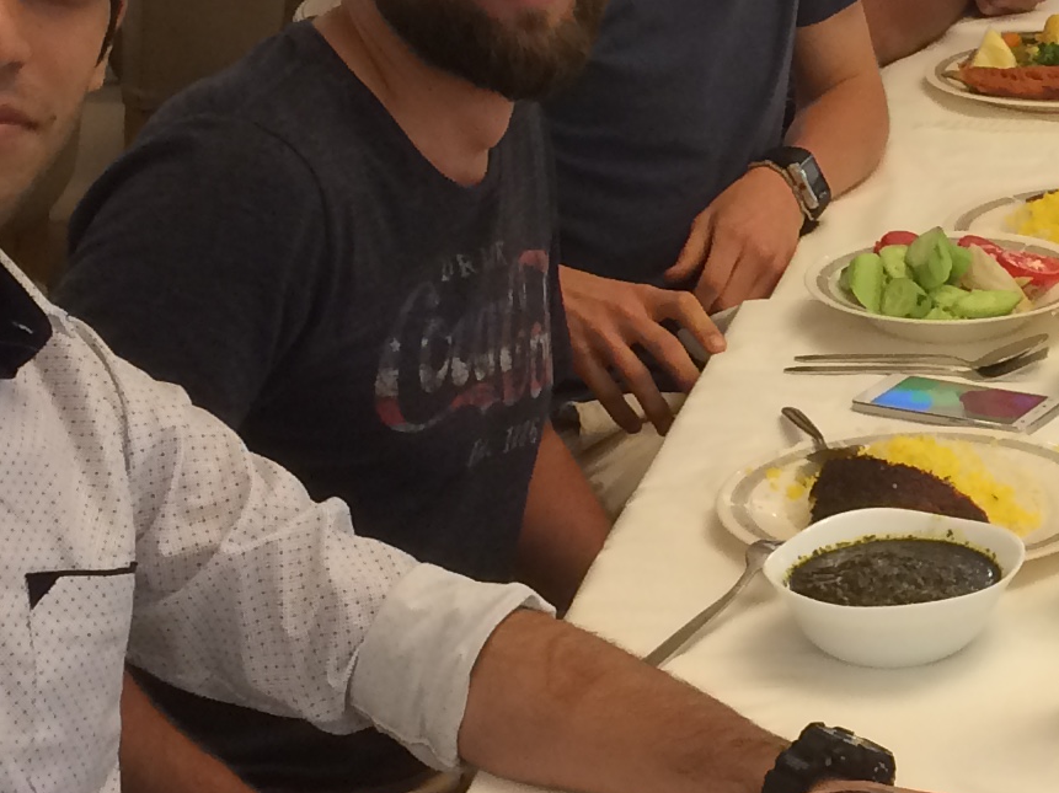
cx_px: 1235
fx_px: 3364
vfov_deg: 13.4
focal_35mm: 110
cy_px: 224
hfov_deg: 17.2
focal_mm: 4.15
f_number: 2.2
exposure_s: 1/33
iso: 100
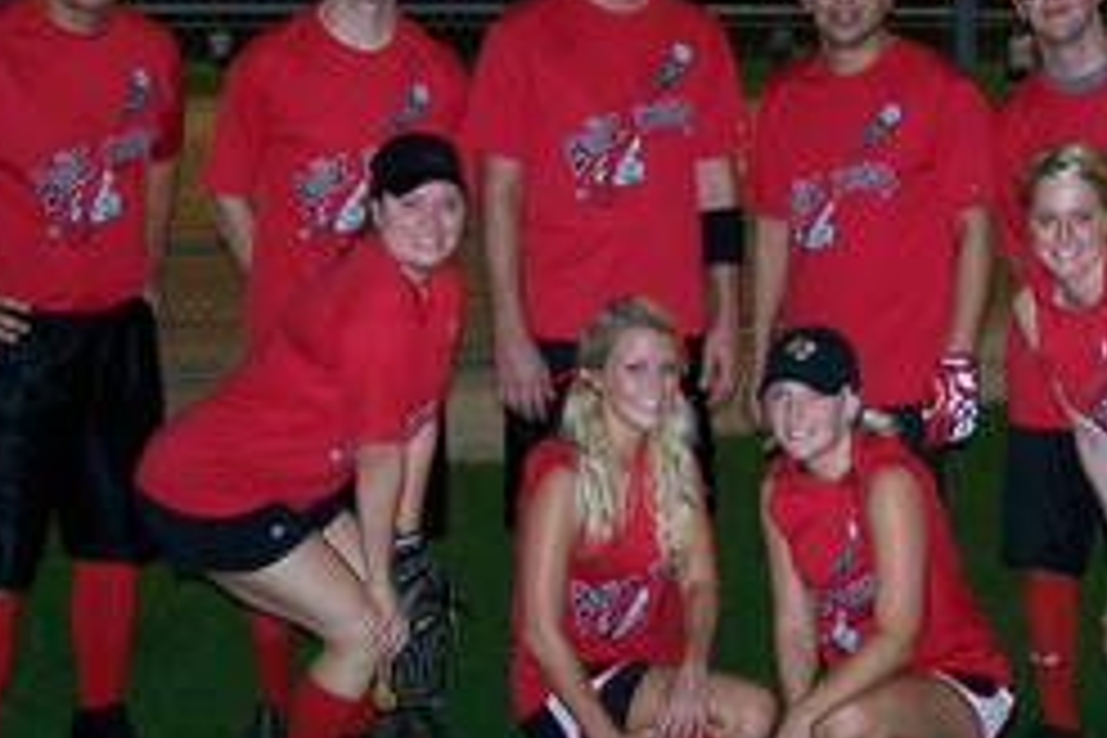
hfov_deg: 30.1
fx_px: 2029
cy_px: 340
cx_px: 806
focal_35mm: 66
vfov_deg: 20.6
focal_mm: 6.7
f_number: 2.8
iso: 160
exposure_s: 1/60
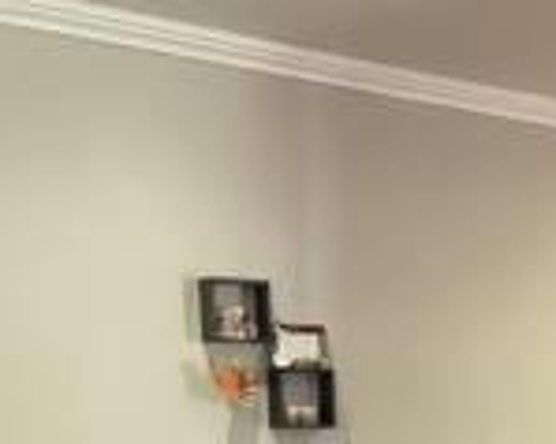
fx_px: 1118
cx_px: 537
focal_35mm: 68
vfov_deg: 19.9
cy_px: 638
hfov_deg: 26.6
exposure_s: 1/33
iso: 400
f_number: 2.2
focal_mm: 1.74
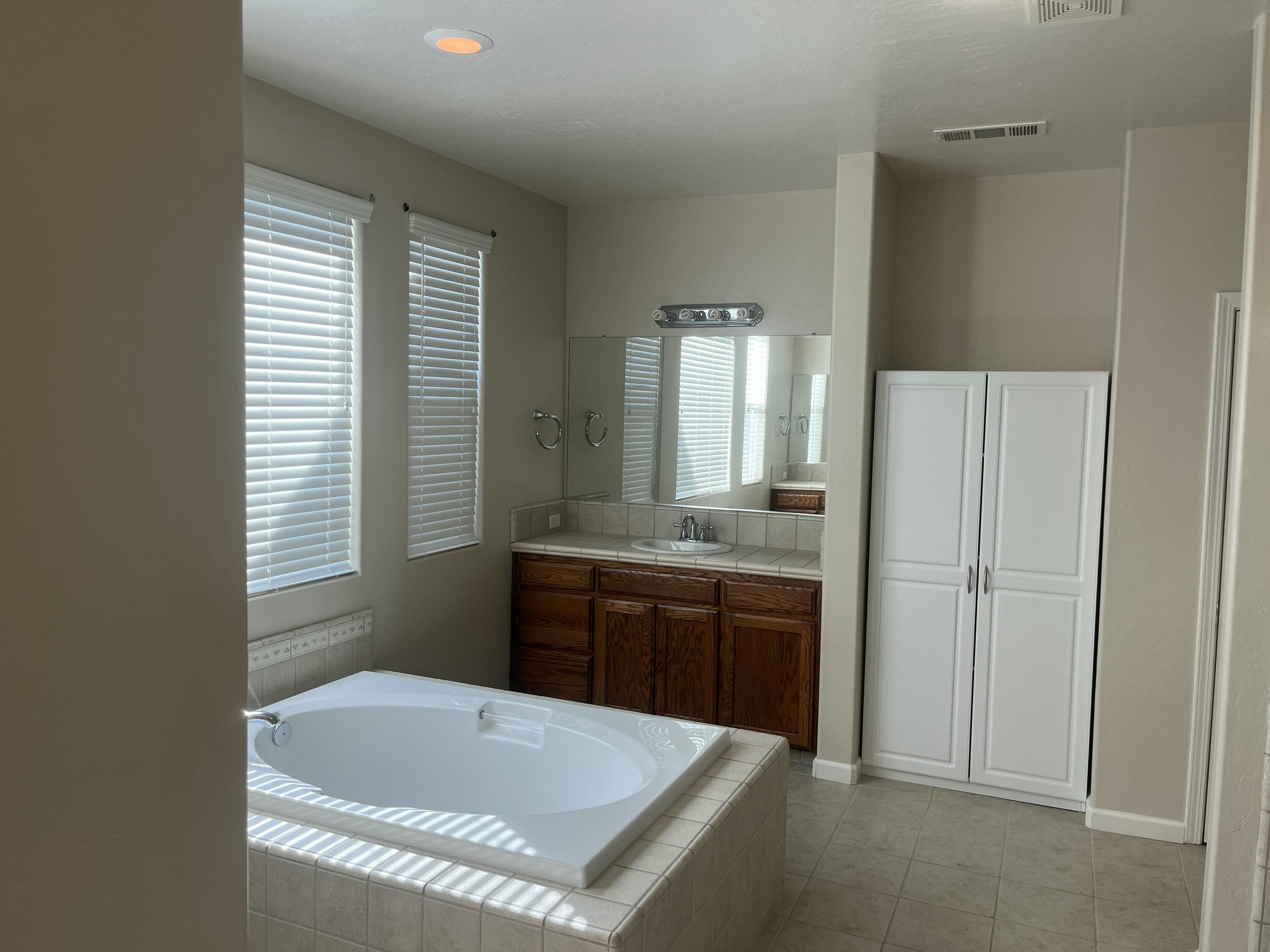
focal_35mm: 26
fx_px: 954
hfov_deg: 67.3
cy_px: 476
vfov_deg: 53.1
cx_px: 635
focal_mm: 5.1
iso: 50
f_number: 1.6
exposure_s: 1/143
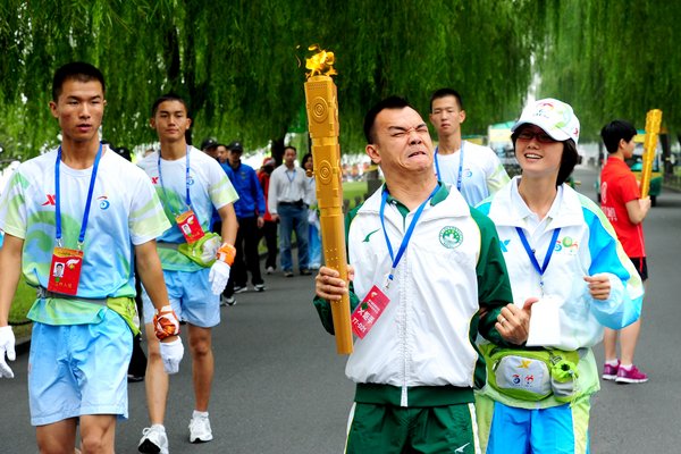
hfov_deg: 28.8
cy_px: 227
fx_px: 1324
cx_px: 340
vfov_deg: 19.5
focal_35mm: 70
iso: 1000
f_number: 9
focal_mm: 70
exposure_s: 1/320
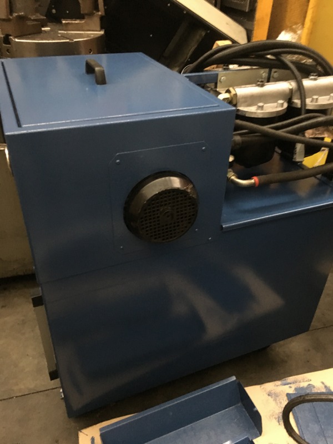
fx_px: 372
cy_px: 222
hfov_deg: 48.2
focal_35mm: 29
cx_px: 166
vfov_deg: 61.7
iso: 400
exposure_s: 1/17
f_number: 2.2
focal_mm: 4.15
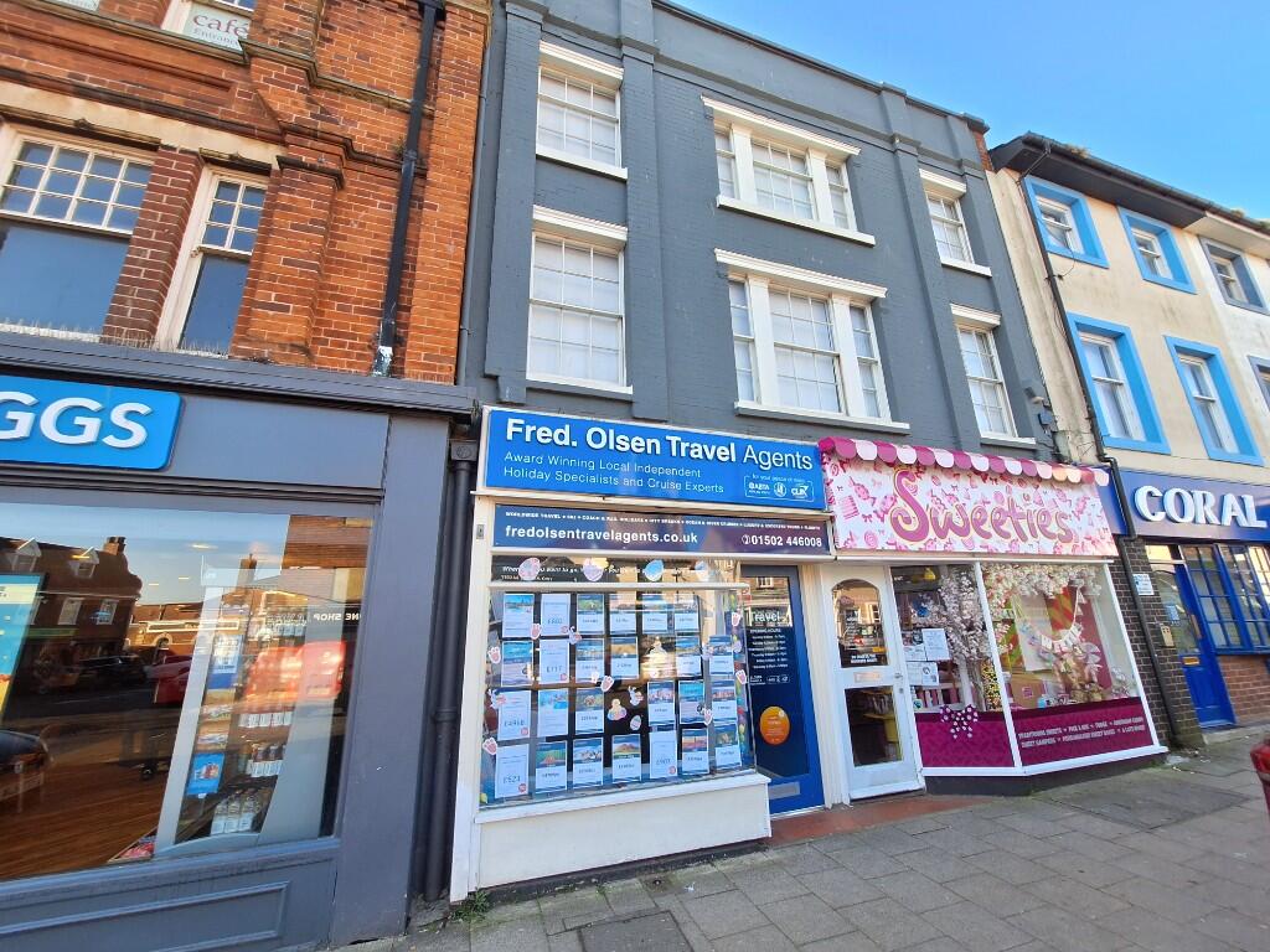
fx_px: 477
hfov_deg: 106.2
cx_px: 635
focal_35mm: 13
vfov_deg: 89.9
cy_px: 476
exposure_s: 1/217
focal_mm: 1.74
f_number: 2.2
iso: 40
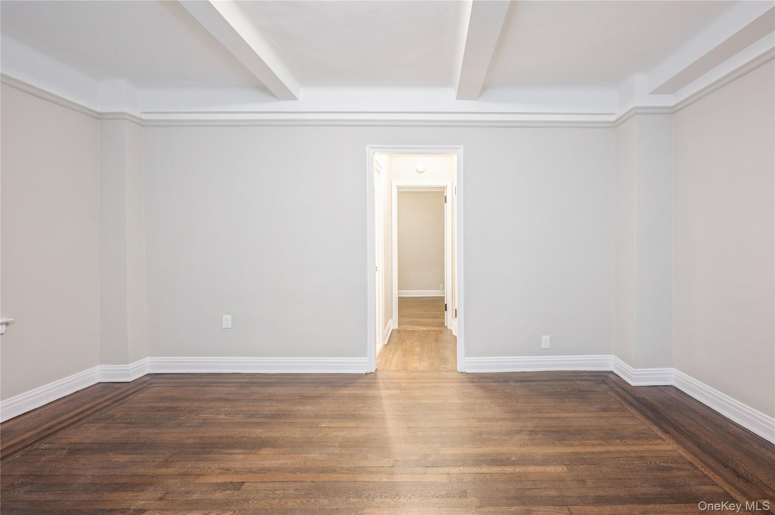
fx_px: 301
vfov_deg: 81.1
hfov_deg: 104.3
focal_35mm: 14
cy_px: 258
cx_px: 388
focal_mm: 14
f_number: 11
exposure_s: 1.3
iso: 200
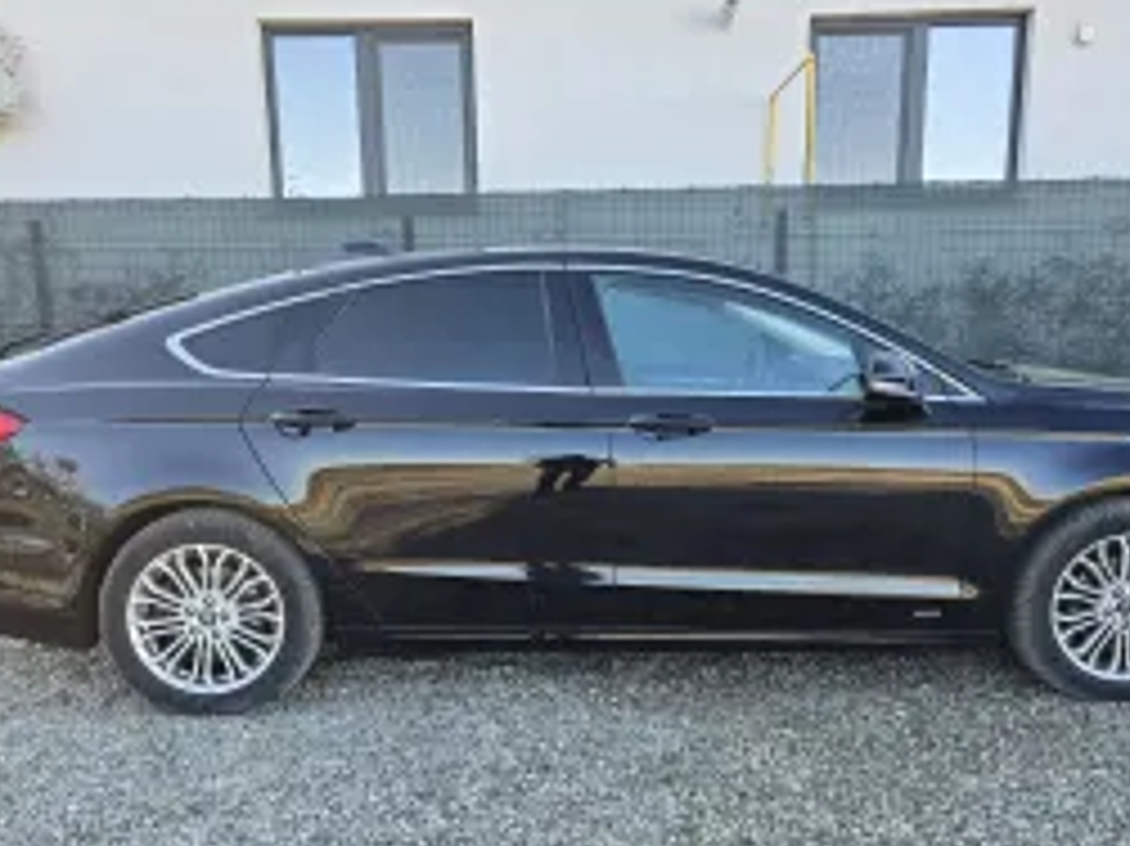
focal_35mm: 33
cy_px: 500
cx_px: 599
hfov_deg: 55.3
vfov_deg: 42.7
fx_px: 1077
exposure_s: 1/180
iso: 32
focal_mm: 6.3
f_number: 1.7
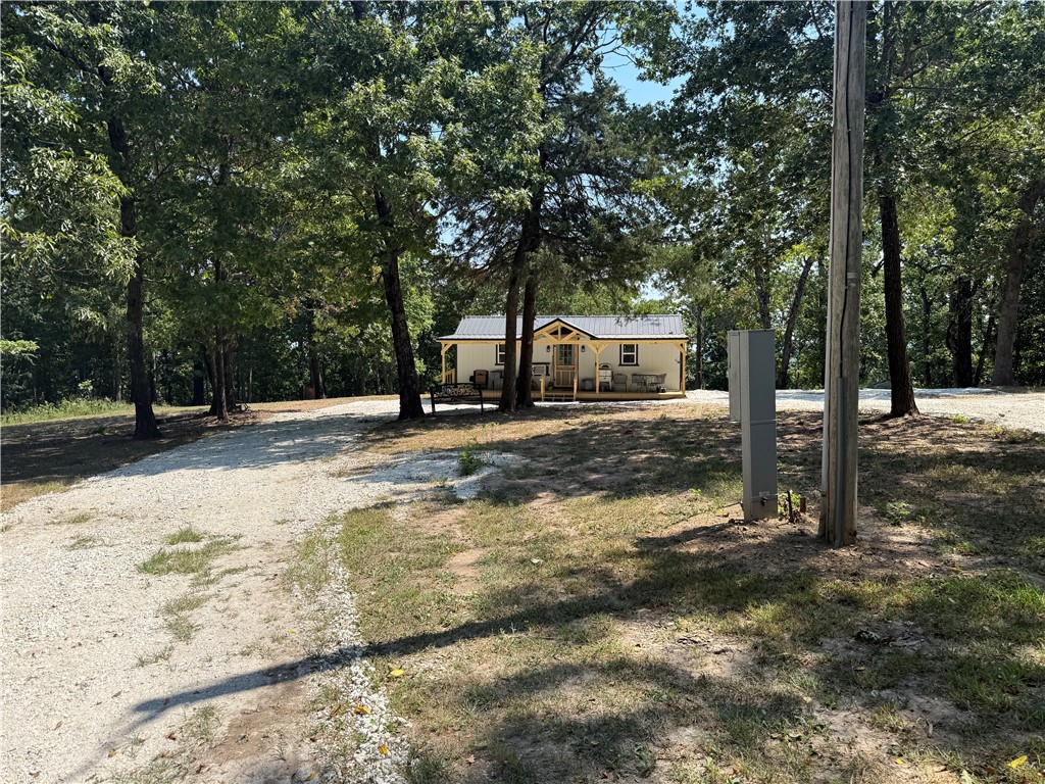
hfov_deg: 71.6
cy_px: 392
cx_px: 522
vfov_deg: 56.8
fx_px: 725
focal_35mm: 24
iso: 80
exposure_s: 1/2299
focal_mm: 6.76
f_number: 1.78
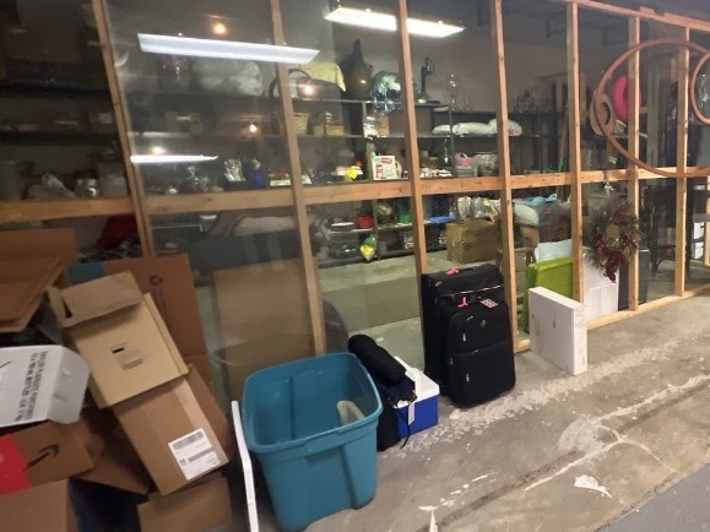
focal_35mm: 23
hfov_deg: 63.5
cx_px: 620
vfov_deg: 58.7
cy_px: 239
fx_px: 472
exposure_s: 1/60
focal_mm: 1.57
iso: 800
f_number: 1.8
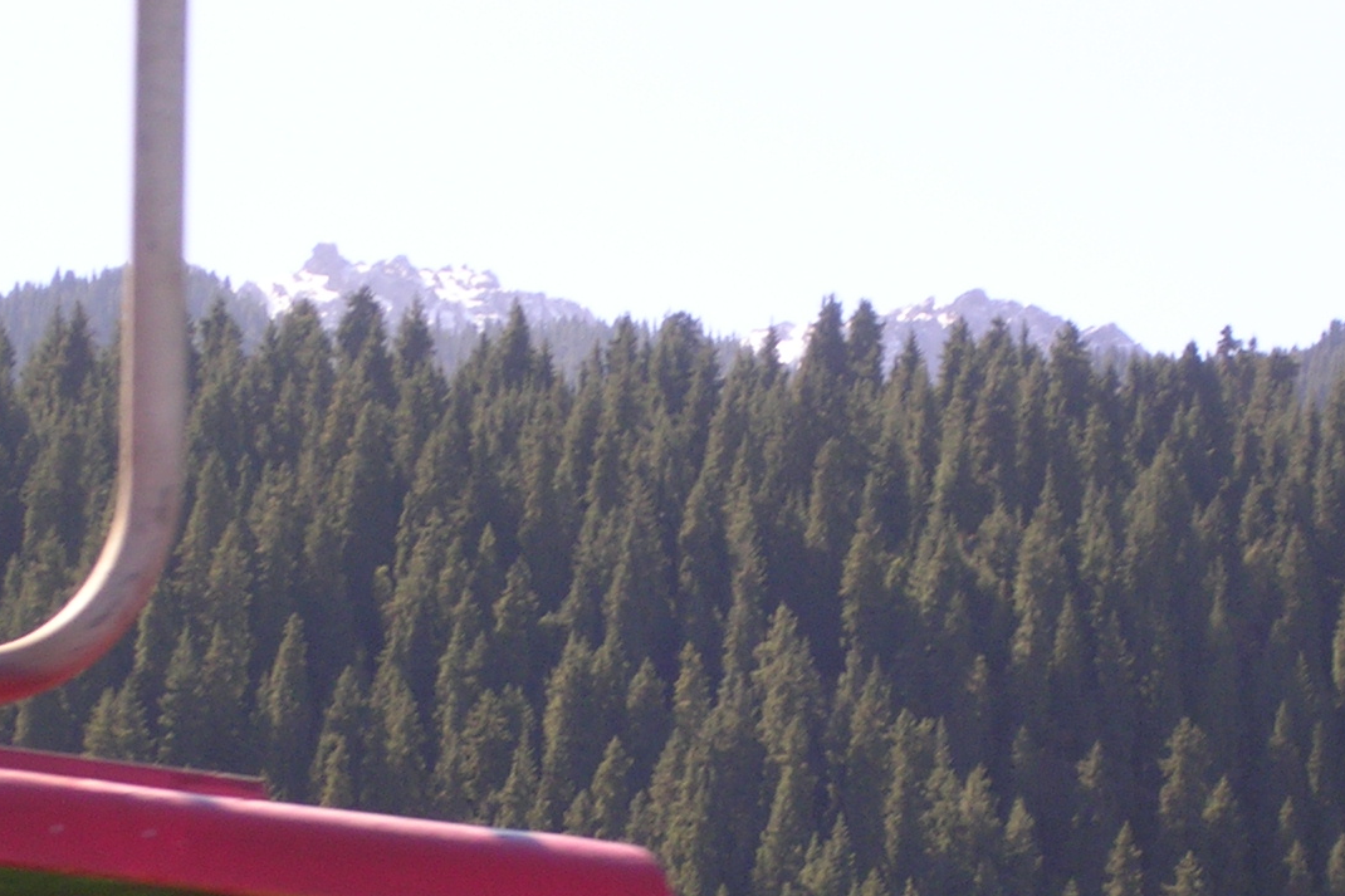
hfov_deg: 9.0
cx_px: 657
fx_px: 8554
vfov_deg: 6.0
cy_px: 674
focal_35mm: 229
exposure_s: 1/136
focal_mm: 17.4
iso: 50
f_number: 4.9
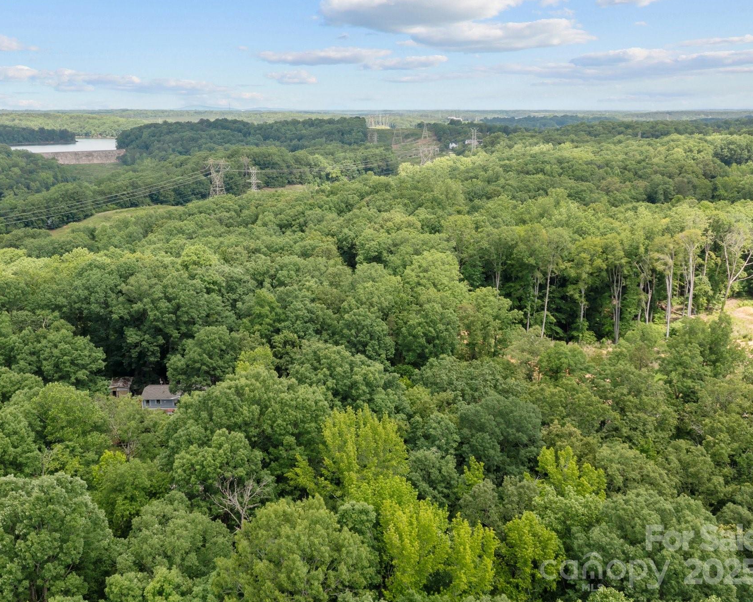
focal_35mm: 32
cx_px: 335
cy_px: 303
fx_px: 713
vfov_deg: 45.8
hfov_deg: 55.5
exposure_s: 1/320
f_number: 5
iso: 100
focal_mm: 10.26
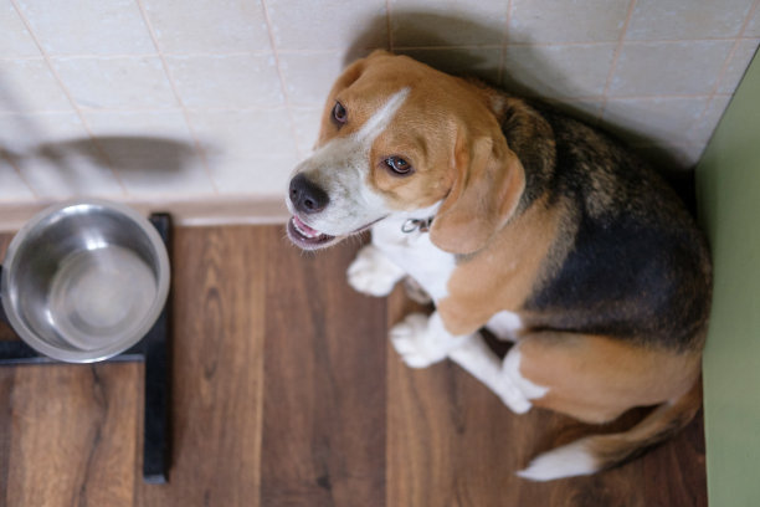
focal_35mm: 53
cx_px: 380
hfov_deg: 37.5
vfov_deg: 25.5
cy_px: 254
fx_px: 1119
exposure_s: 1/200
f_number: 2
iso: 1600
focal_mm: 35
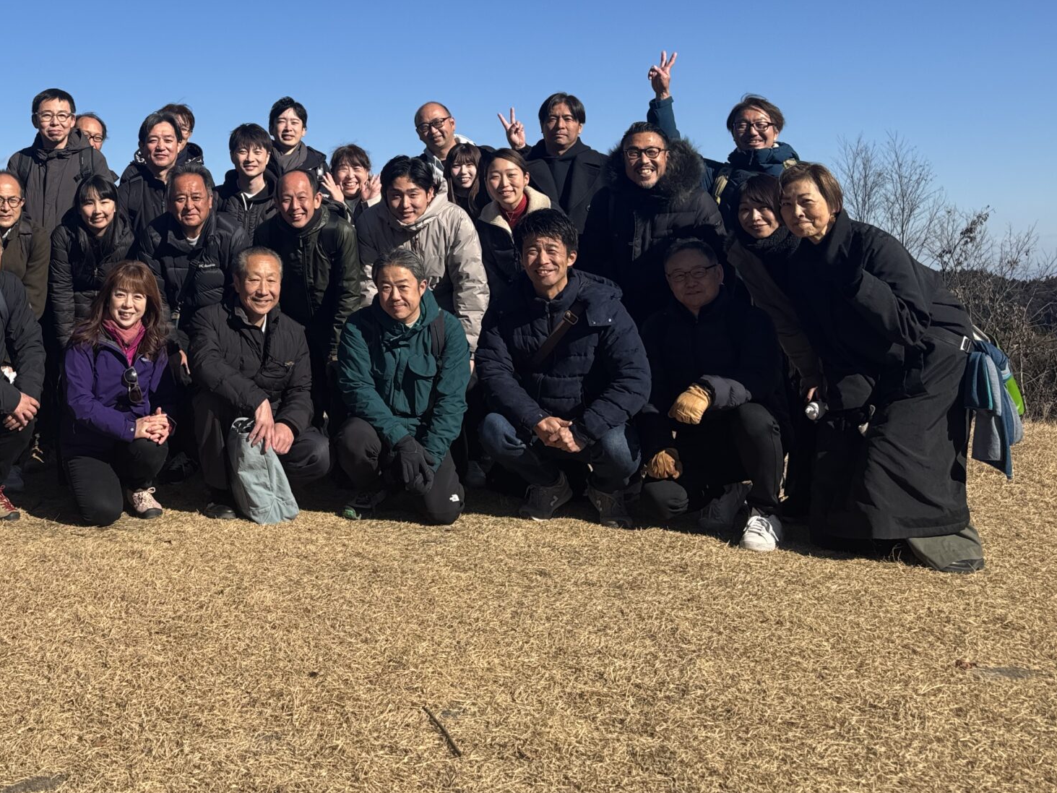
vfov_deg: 33.2
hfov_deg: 42.4
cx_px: 184
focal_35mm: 42
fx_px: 1282
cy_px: 137
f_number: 1.78
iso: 80
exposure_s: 1/4049
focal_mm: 6.76
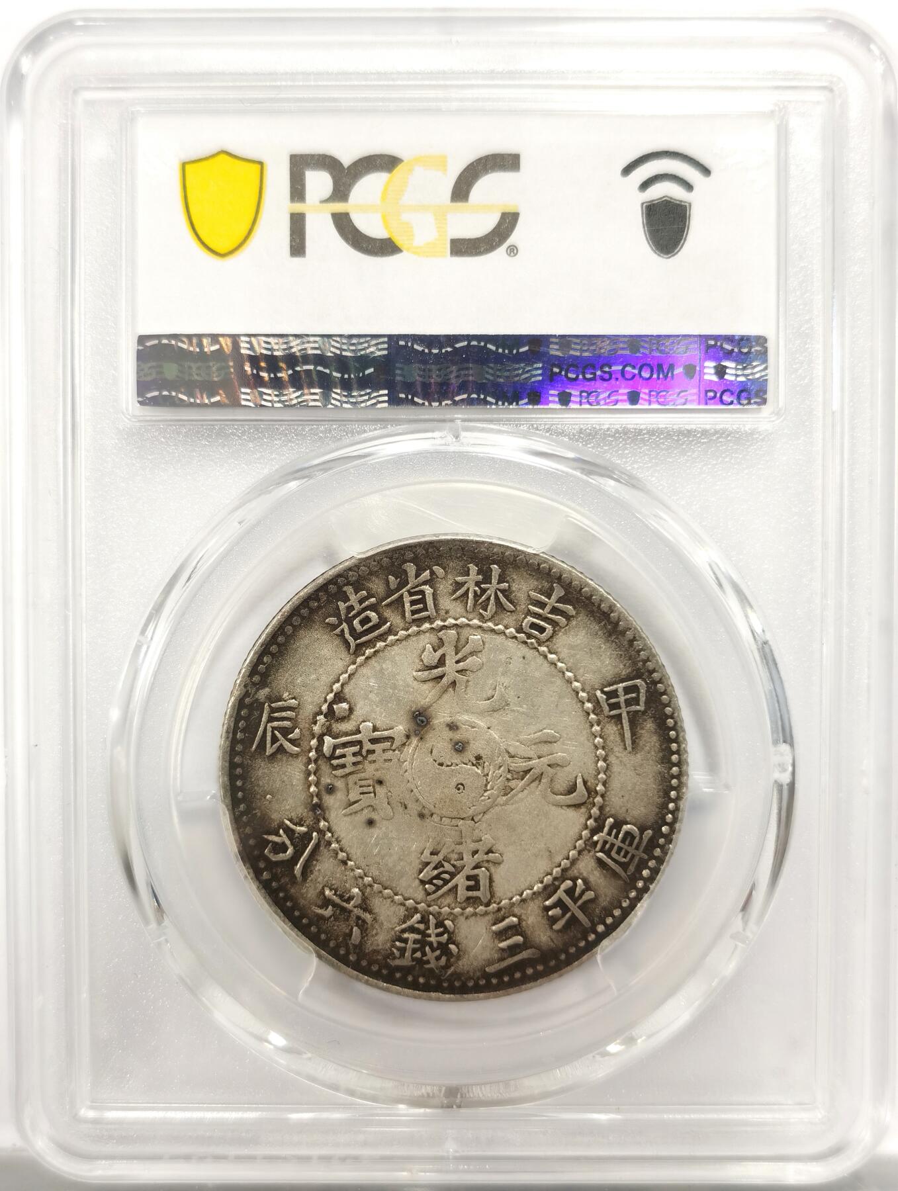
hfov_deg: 27.1
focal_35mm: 54
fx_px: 1862
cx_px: 449
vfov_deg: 35.5
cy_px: 596
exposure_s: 1/100
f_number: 16
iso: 160
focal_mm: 5.56
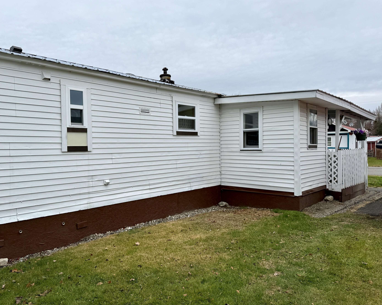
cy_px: 148
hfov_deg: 65.9
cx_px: 176
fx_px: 294
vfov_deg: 54.9
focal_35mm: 26
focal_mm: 6.76
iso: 80
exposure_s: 1/1653
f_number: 1.78
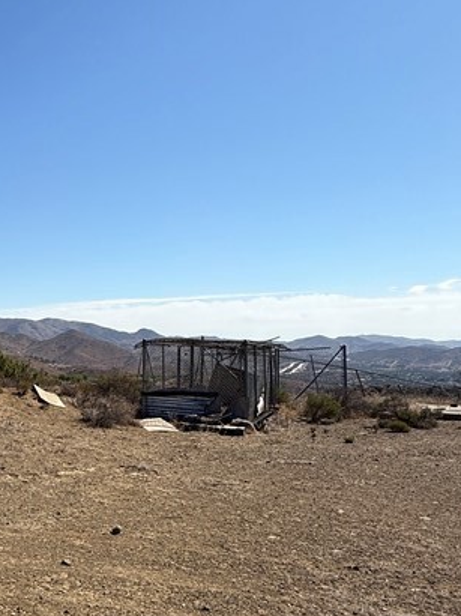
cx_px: -29
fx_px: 622
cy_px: 344
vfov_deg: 52.5
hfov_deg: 35.6
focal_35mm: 35
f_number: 2.2
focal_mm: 2.22
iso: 50
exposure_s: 1/2717
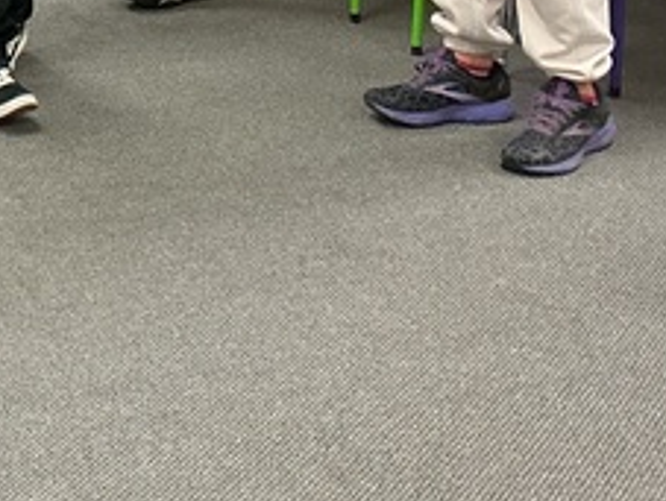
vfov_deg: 14.0
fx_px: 1966
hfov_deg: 18.2
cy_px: -152
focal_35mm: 102
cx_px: -135
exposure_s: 1/60
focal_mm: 3
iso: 100
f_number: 1.8
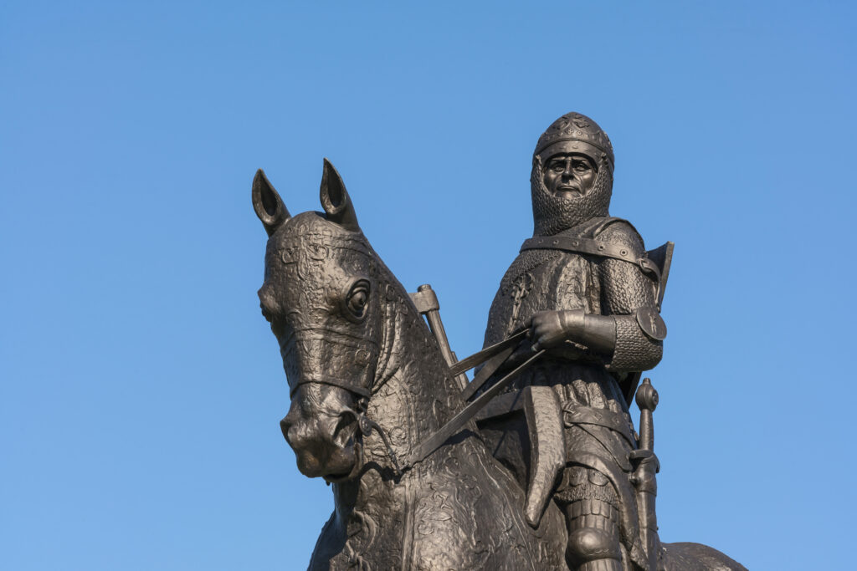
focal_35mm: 188
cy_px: 286
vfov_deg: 7.3
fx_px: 4476
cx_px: 428
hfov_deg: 10.9
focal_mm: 188
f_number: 16
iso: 100
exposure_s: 1/100
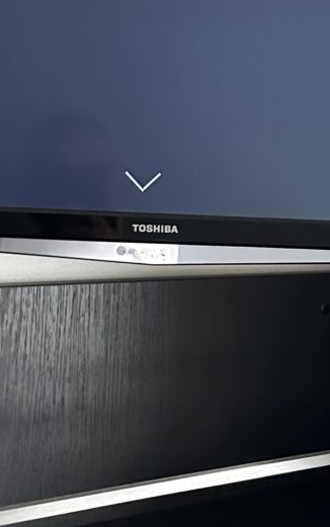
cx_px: 200
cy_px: 233
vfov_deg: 27.5
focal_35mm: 75
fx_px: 1078
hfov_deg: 17.4
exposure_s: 1/33
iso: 640
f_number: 1.78
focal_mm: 6.86
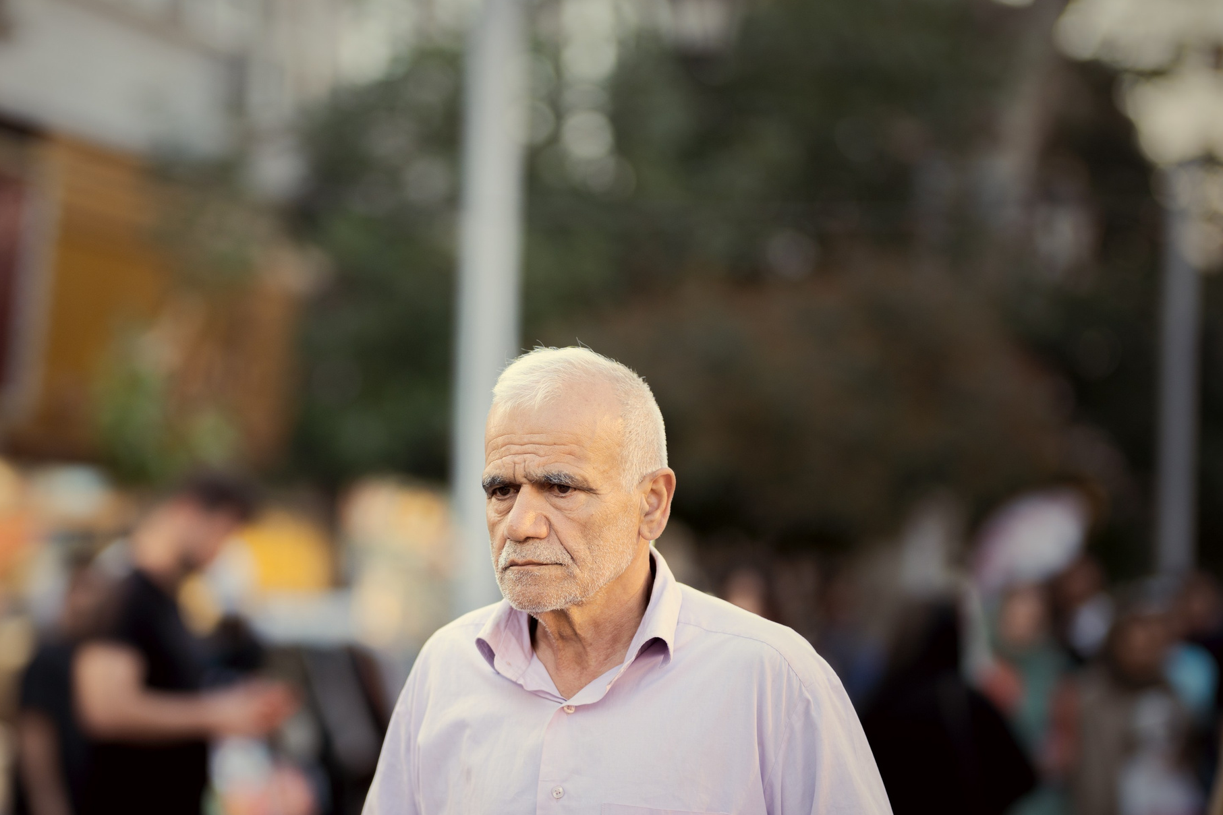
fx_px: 4077
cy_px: 496
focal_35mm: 120
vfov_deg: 11.4
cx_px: 473
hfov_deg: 17.0
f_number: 1.4
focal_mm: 85
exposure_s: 1/1250
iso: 160
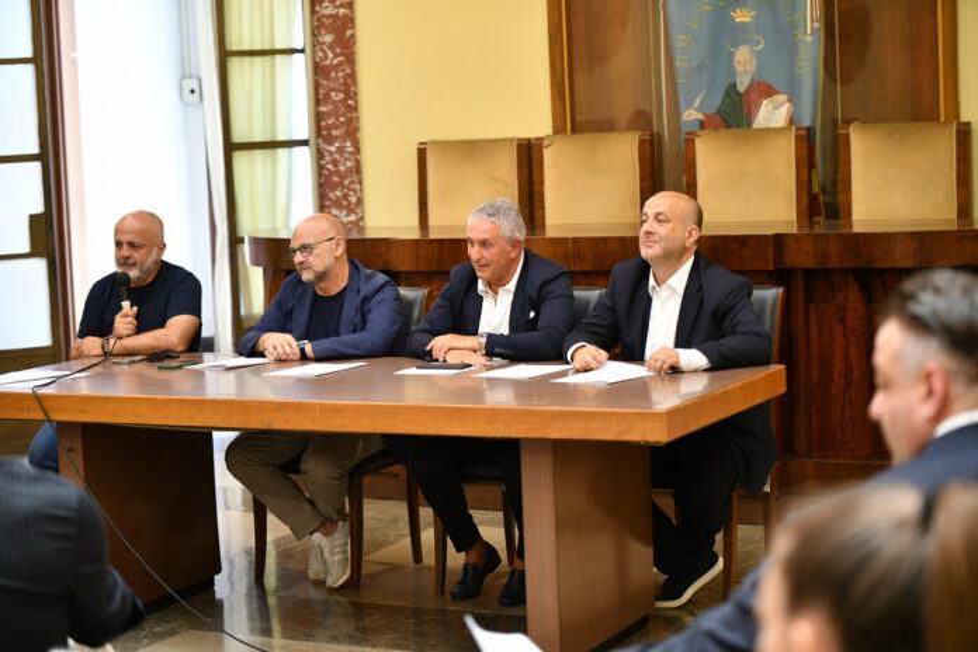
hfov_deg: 28.8
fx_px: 1902
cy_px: 326
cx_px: 489
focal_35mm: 70
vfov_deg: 19.5
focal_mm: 70
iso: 1250
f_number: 2.8
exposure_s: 1/125
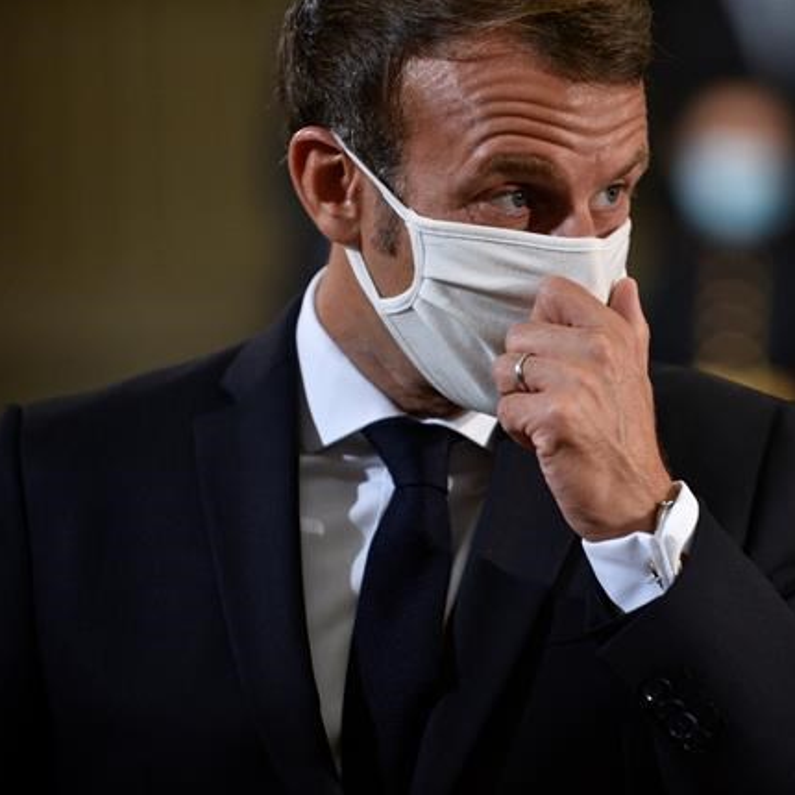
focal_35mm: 244
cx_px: 531
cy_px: 399
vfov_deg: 7.2
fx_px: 6340
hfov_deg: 7.2
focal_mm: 190
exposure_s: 1/400
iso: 2000
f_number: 2.8
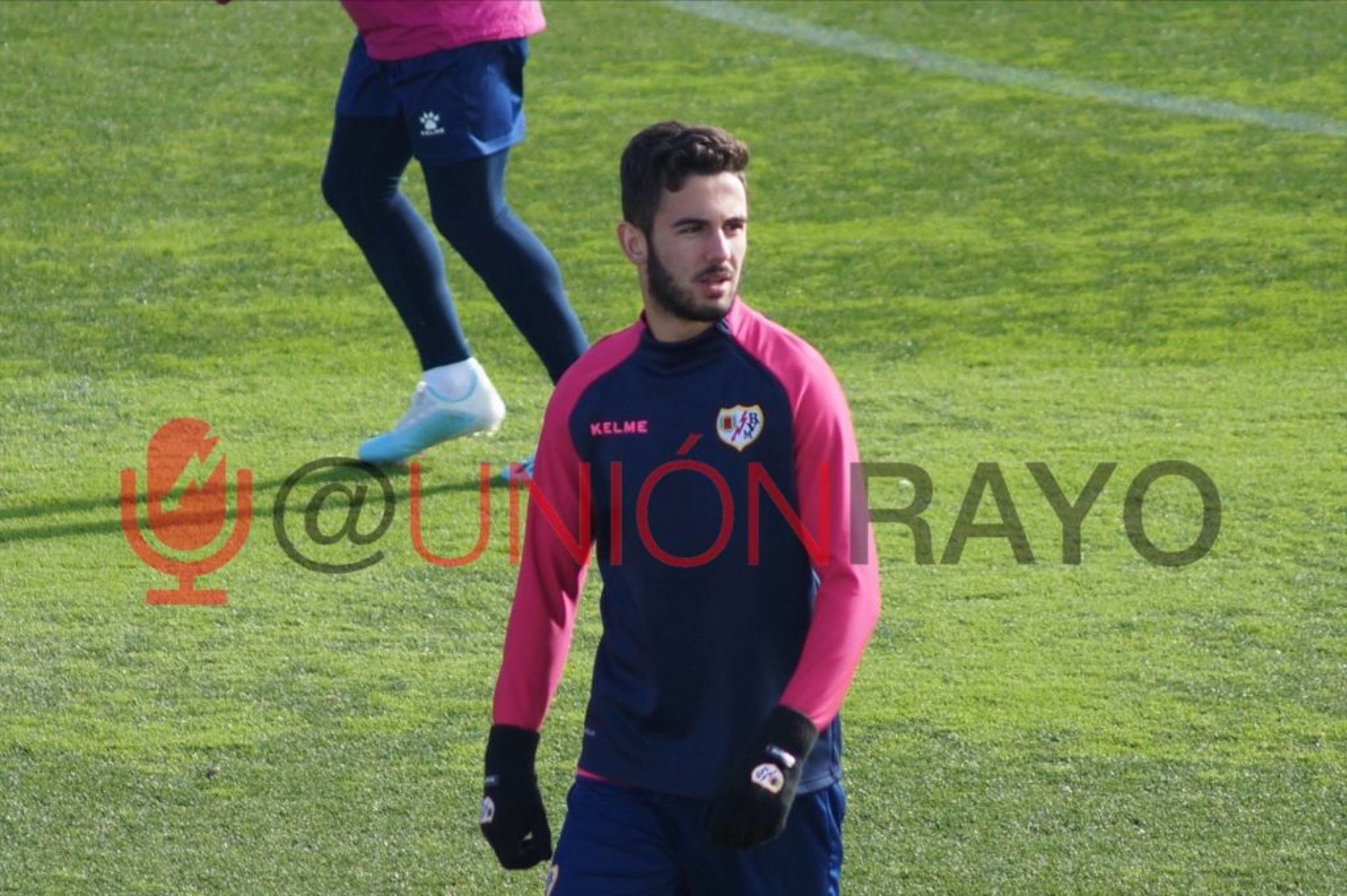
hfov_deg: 7.6
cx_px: 674
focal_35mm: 270
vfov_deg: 5.1
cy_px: 448
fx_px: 10094
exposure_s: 1/800
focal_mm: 180
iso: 200
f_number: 4.5
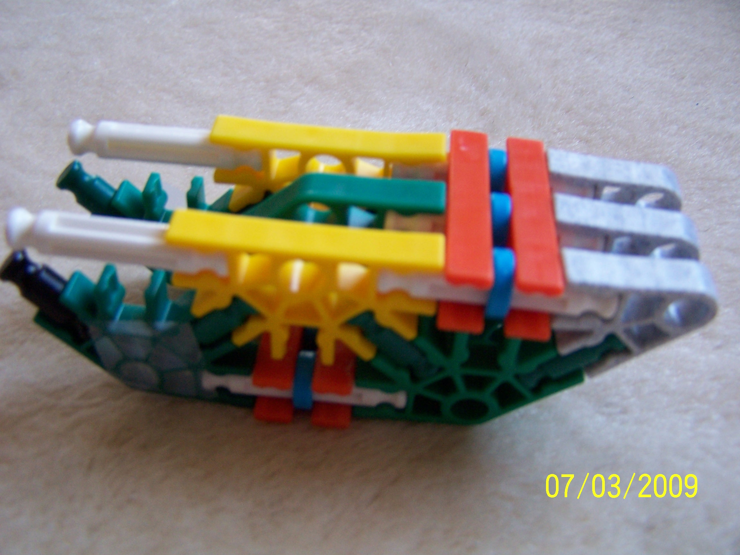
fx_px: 812
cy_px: 278
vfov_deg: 37.7
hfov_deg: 49.0
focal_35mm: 38
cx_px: 370
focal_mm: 6.3
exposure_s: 1/30
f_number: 2.8
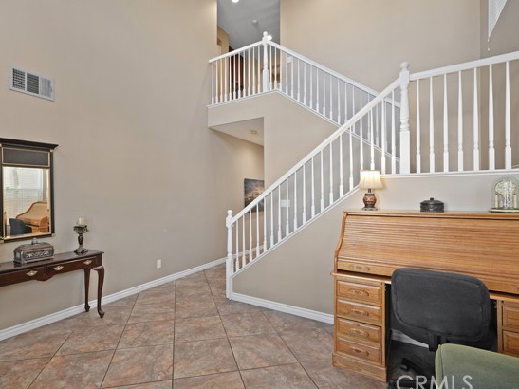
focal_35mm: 18
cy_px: 195
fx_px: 270
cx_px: 232
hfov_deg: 87.4
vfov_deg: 71.6
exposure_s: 1/15
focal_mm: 16
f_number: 4
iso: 320
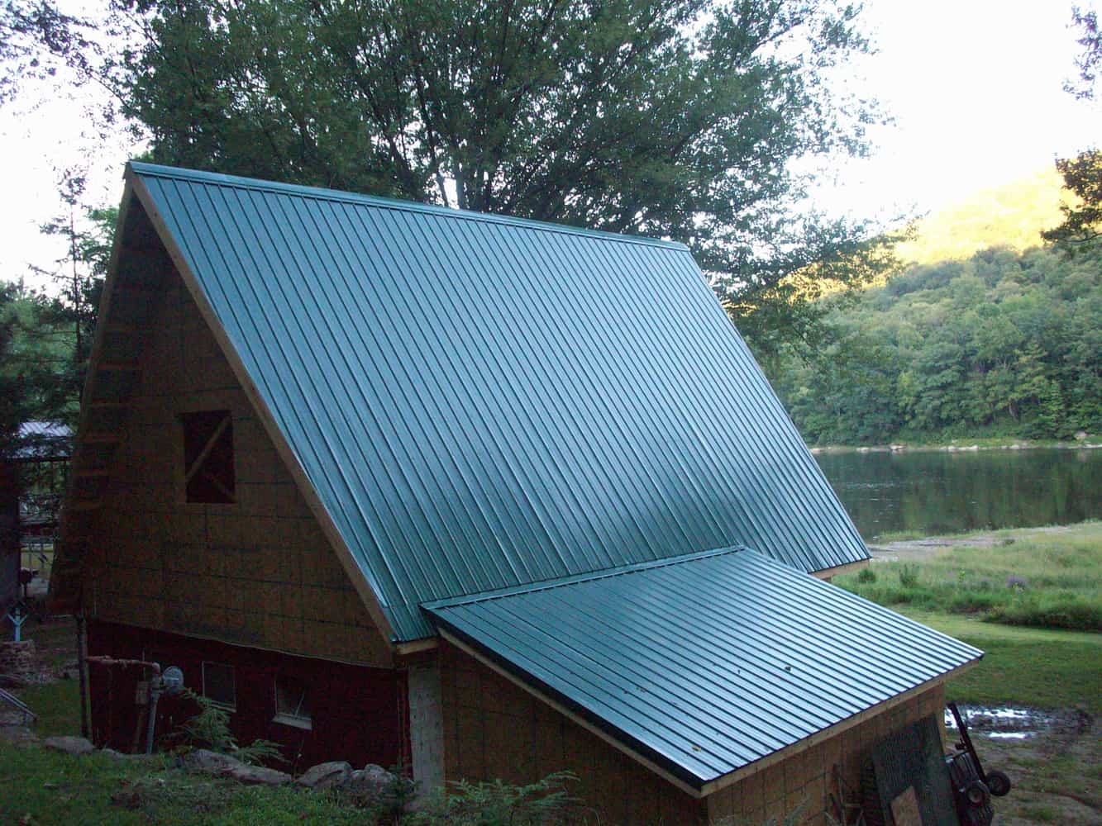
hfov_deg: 50.1
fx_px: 1178
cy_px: 413
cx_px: 551
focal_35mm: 37
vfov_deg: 38.7
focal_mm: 6.2
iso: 200
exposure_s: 1/90.7
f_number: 2.8
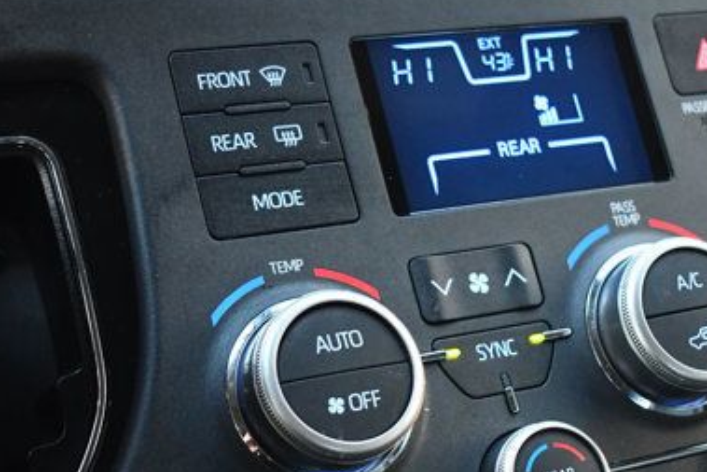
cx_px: 427
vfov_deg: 16.8
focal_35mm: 81
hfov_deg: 25.0
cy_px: 342
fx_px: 1591
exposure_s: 1/80
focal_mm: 32
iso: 3200
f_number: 4.5
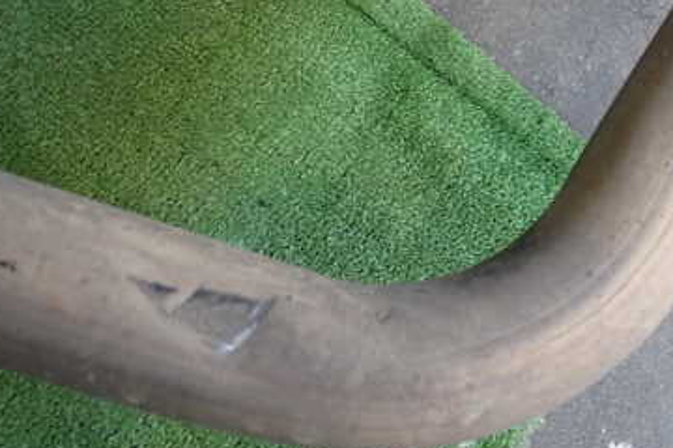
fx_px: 972
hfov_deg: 37.6
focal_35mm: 52
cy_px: 88
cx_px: 473
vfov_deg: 25.5
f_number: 2.3
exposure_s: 1/80
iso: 200
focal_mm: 5.4
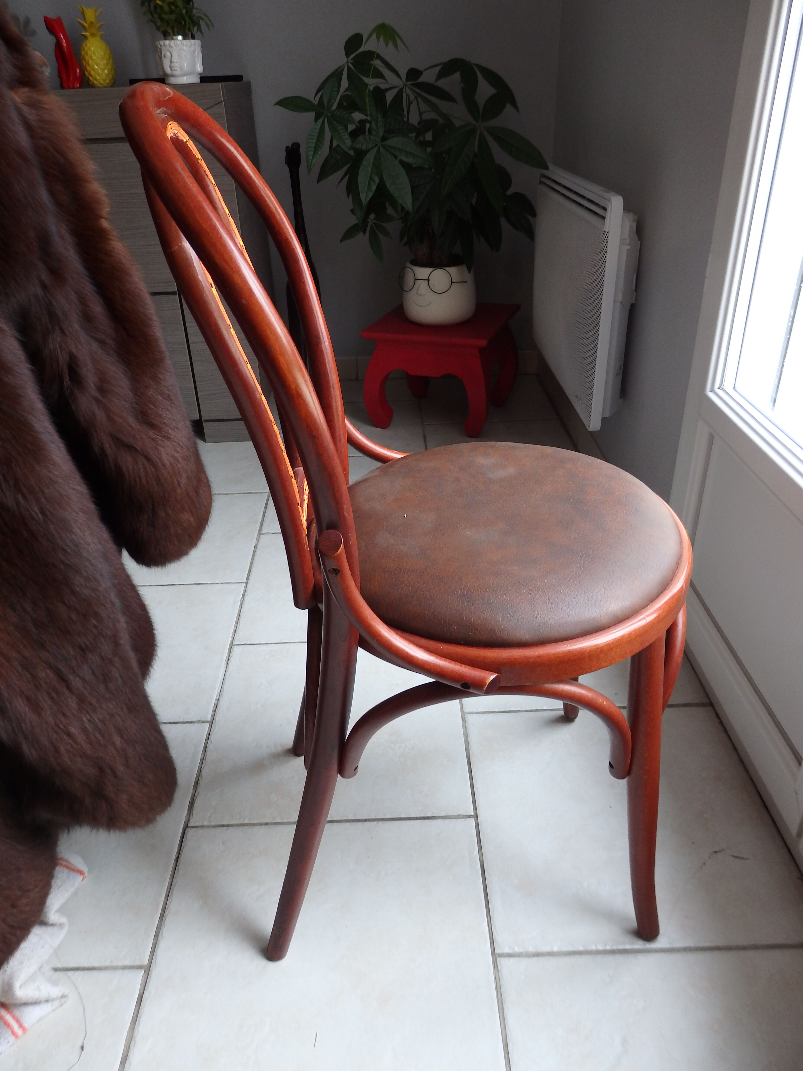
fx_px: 773
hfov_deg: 54.9
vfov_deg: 69.4
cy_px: 536
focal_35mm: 25
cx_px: 402
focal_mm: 4.5
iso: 200
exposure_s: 1/30
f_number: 3
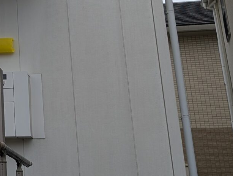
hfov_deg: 17.8
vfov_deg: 14.1
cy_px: -73
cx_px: -106
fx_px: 674
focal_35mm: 100
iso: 22
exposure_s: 1/268
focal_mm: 6.9
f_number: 1.68
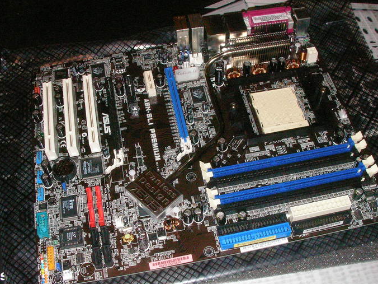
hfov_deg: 42.1
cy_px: 146
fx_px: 491
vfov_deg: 32.2
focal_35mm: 45
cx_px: 185
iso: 400
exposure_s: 1/40
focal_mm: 6.3
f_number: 5.6
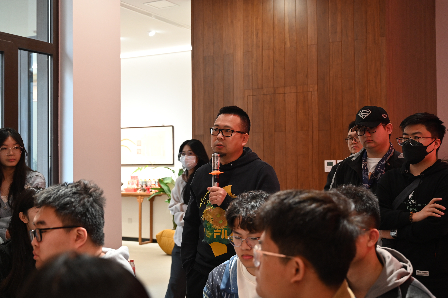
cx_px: 224
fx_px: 572
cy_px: 149
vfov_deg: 29.2
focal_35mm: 46
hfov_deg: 42.8
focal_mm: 46
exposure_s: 1/80
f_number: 4.5
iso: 1250
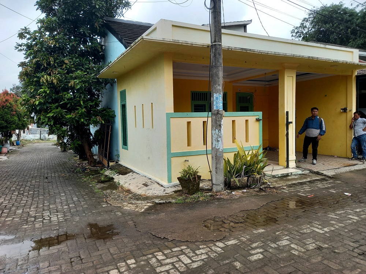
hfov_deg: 69.4
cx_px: 183
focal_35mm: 25
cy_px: 137
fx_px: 264
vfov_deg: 54.9
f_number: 2
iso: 25
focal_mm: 4.6
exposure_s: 1/243
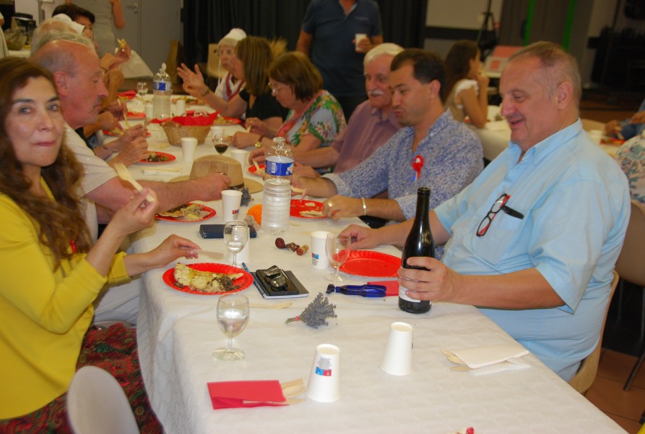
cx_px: 322
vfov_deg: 32.1
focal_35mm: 42
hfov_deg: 46.3
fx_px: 754
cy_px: 217
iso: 400
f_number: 4
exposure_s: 1/60
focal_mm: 28
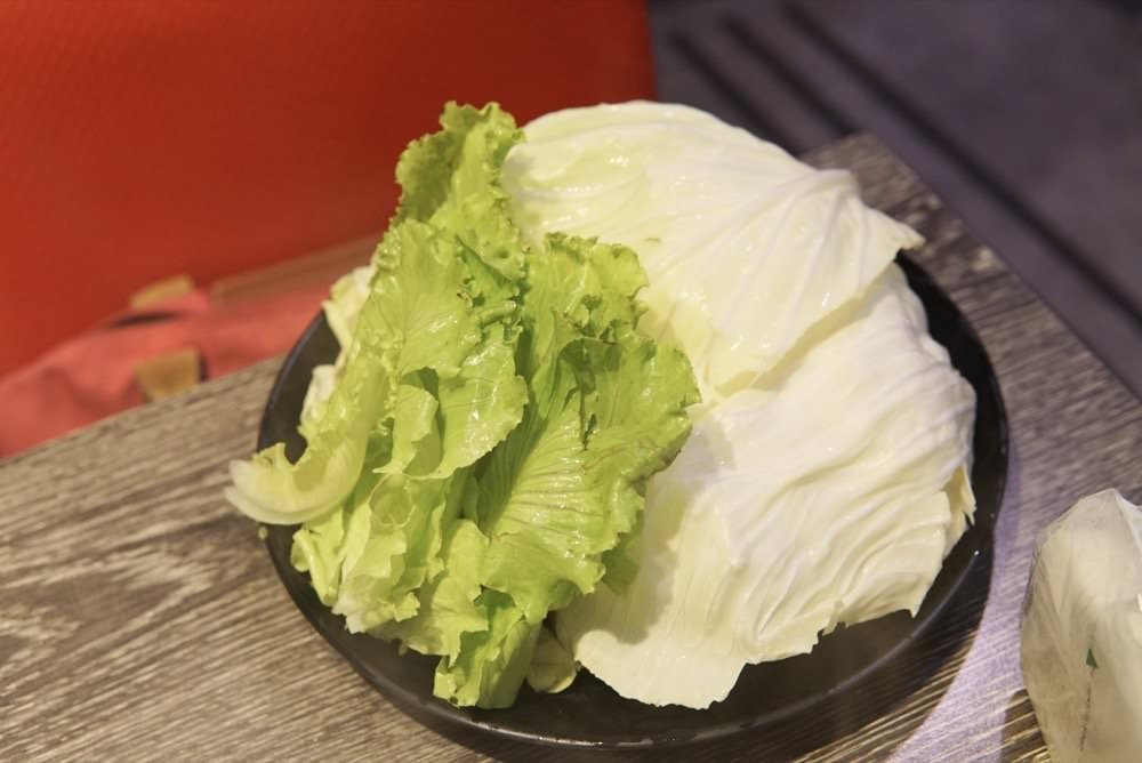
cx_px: 571
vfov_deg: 29.9
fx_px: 1428
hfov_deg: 43.6
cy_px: 382
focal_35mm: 45
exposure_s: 1/60
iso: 800
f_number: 4
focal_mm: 30
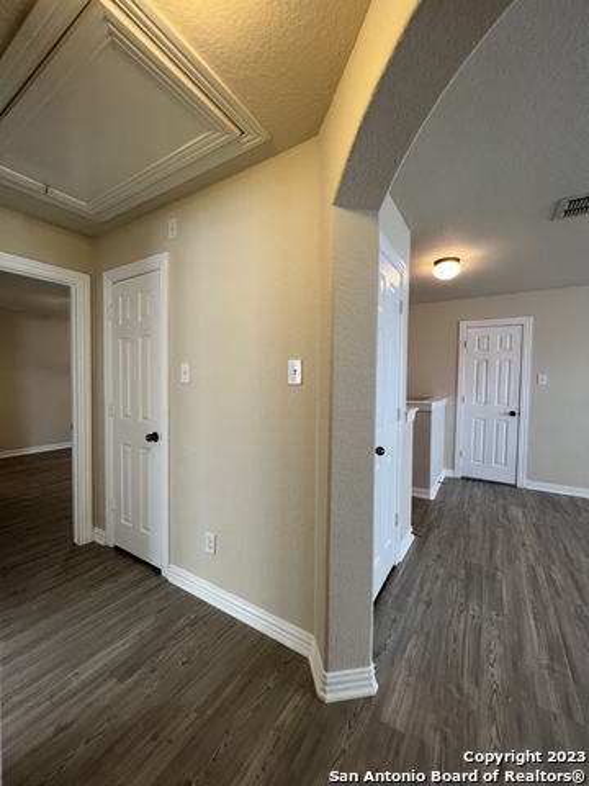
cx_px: 294
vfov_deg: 106.2
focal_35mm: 13
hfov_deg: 89.9
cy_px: 393
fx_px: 295
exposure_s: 1/120
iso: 125
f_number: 1.8
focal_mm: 1.57
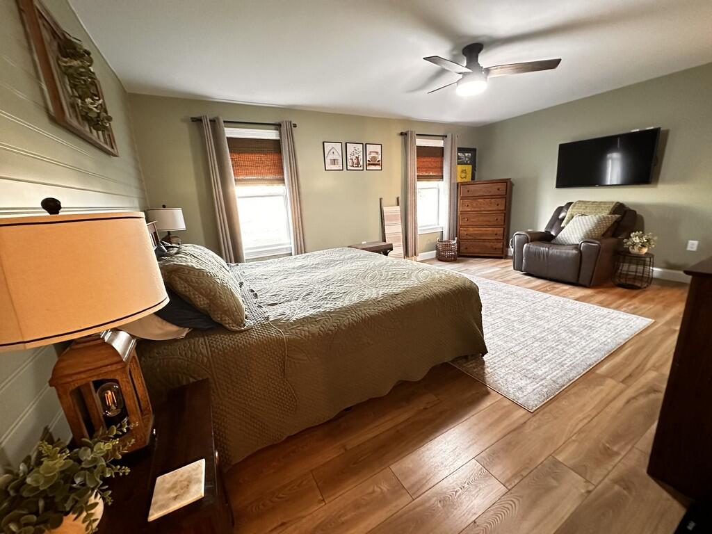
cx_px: 356
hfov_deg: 102.1
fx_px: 288
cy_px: 267
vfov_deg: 85.7
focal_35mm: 14
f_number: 2.2
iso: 1250
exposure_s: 1/40
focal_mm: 2.22
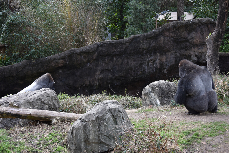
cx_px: 114
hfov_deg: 22.6
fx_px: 573
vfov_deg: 15.2
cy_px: 76
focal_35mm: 90
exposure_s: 1/200
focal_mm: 90
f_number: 4.5
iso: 160
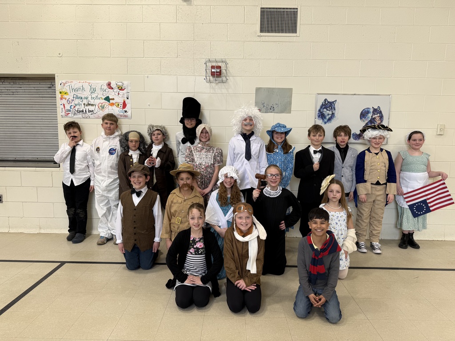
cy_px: 170
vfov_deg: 56.8
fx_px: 315
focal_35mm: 24
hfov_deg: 71.6
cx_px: 228
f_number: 1.78
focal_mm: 6.76
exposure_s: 1/152
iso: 64
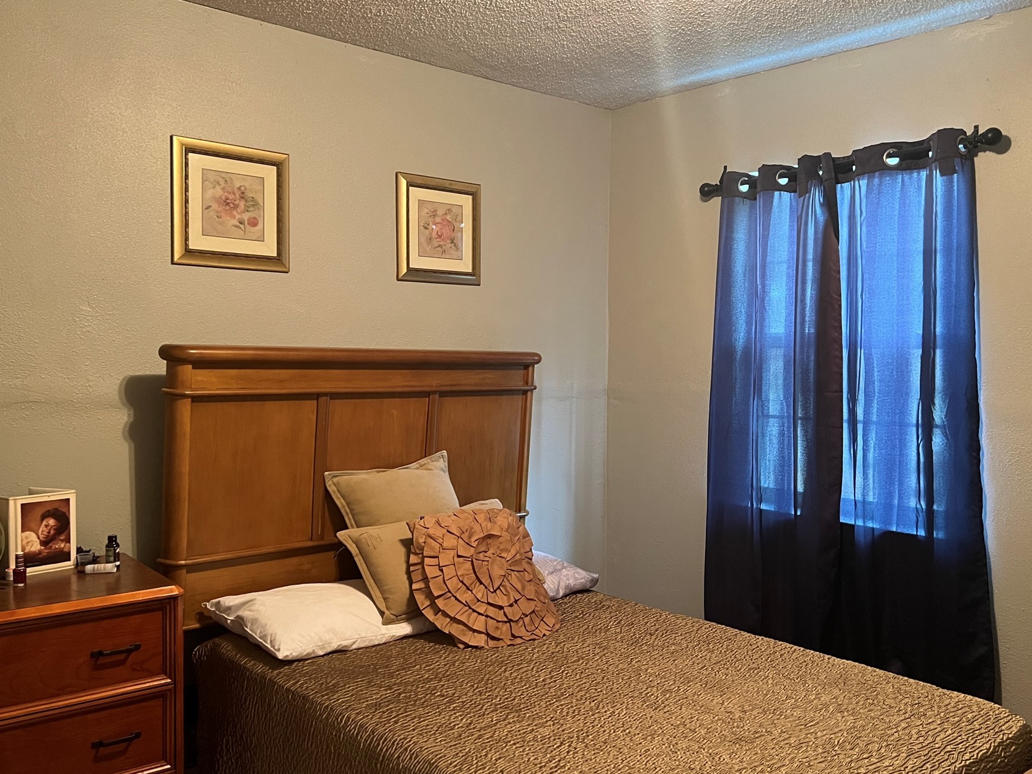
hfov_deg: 56.8
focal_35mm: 32
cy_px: 399
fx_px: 954
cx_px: 530
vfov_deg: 44.2
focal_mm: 5.7
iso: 500
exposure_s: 1/40
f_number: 1.5
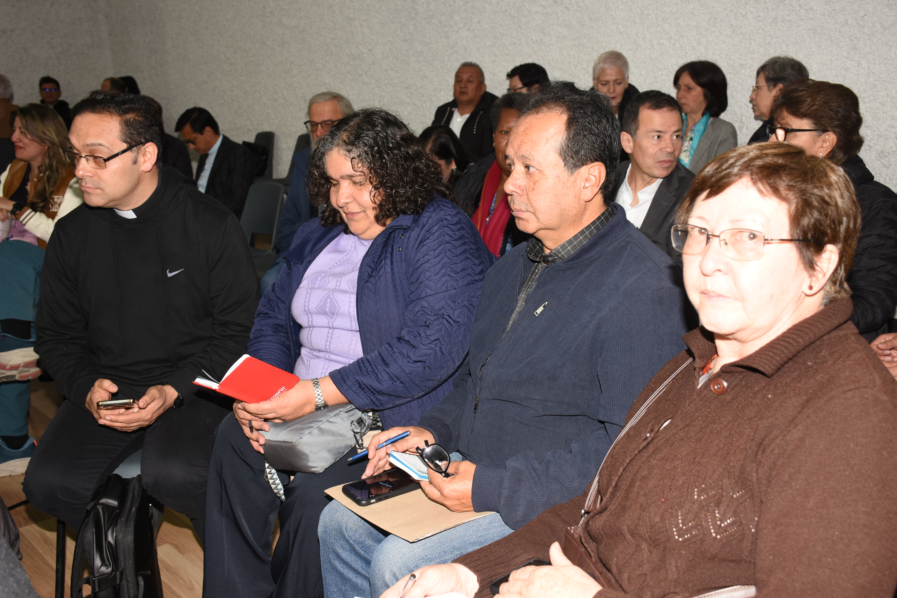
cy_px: 299
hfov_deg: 49.6
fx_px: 972
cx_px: 448
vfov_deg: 34.2
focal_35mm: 39
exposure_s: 1/80
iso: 250
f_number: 5.6
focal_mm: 26
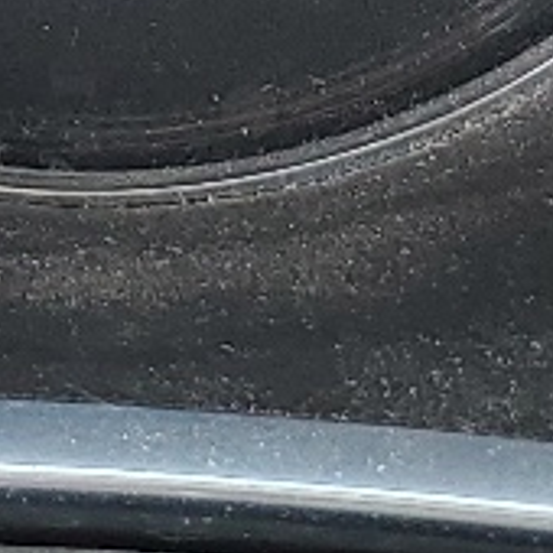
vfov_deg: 7.8
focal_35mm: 216
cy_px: -546
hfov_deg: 8.1
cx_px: 46
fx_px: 3904
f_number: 1.5
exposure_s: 1/270
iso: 50
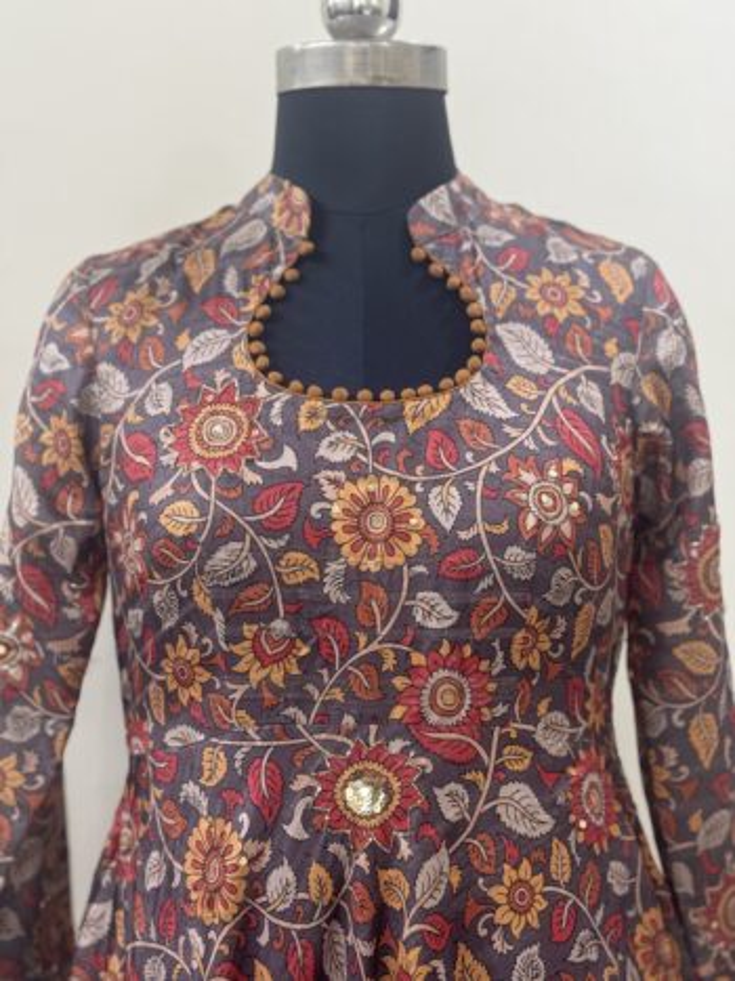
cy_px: 490
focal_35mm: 48
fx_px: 1360
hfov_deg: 30.3
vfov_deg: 39.7
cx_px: 368
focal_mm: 6.76
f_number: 1.78
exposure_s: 1/50
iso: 200
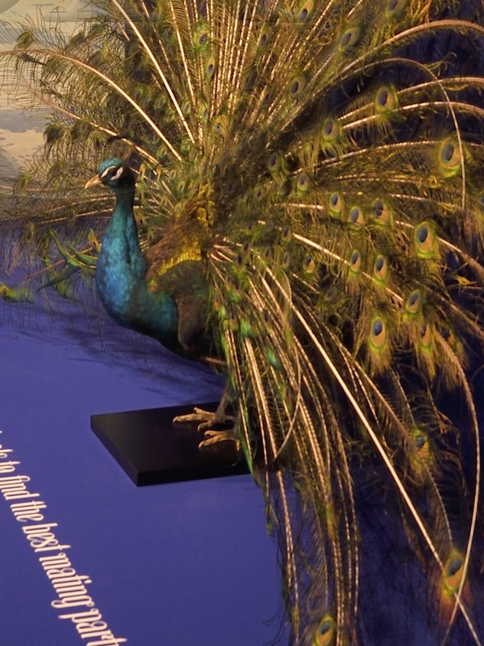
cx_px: 62
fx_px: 1529
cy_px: -118
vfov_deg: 22.1
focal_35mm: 82
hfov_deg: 17.8
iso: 800
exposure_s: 1/40
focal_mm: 30
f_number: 6.3
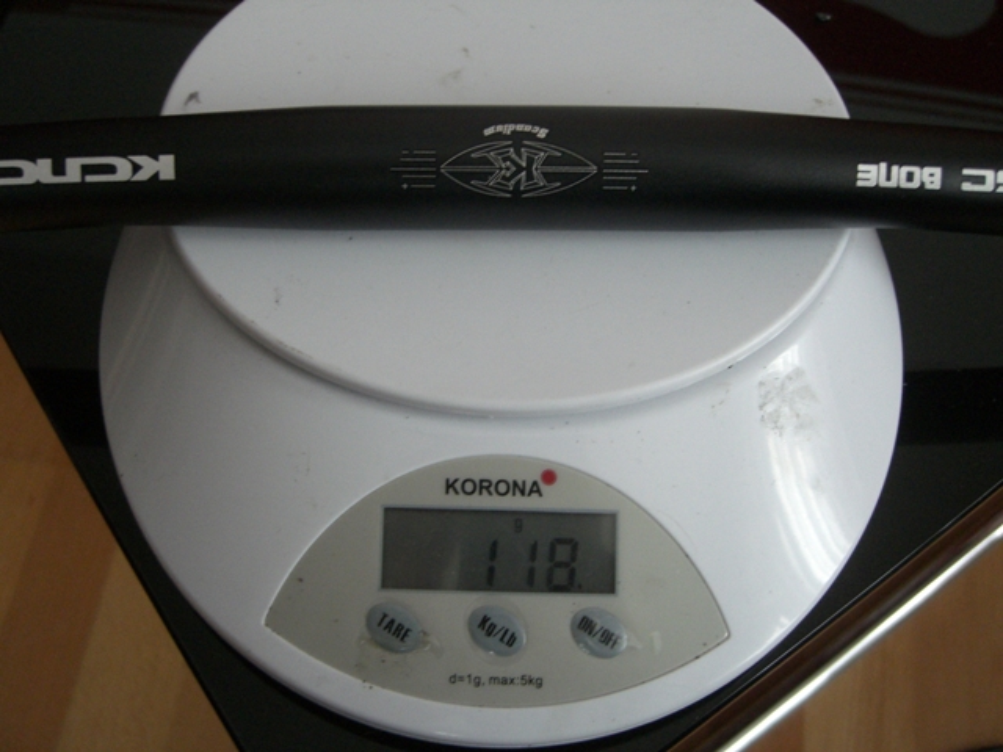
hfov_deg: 49.0
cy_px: 376
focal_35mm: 38
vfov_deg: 37.7
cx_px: 502
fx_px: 1101
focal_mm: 7.9
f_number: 2.8
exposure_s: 1/30
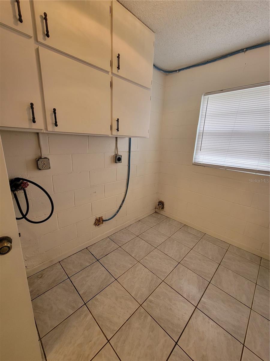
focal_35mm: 13
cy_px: 180
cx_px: 135
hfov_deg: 89.9
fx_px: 135
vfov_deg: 106.2
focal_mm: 2.2
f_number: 2.2
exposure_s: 1/60
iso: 200
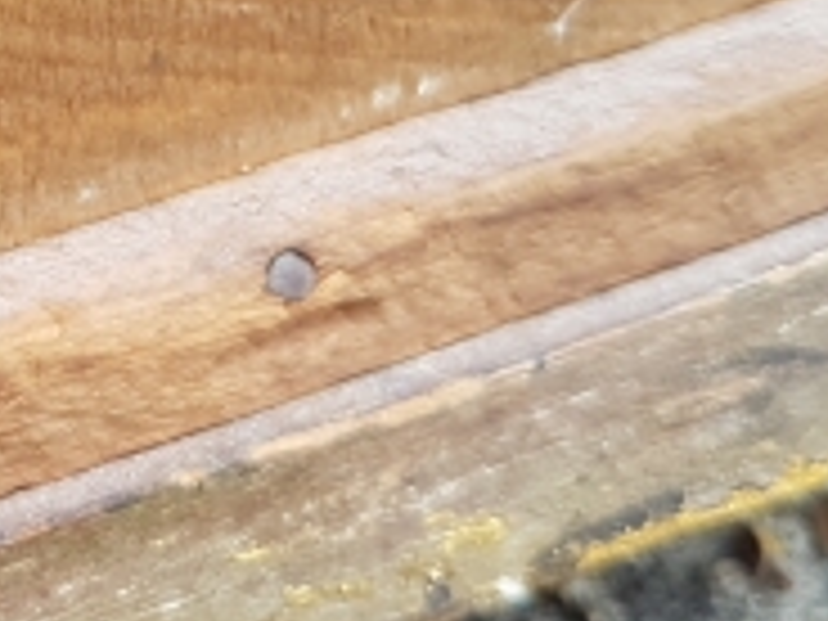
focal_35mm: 102
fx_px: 2440
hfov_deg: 17.6
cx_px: -364
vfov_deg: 14.2
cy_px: -68
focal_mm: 4.2
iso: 40
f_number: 1.7
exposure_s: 1/100
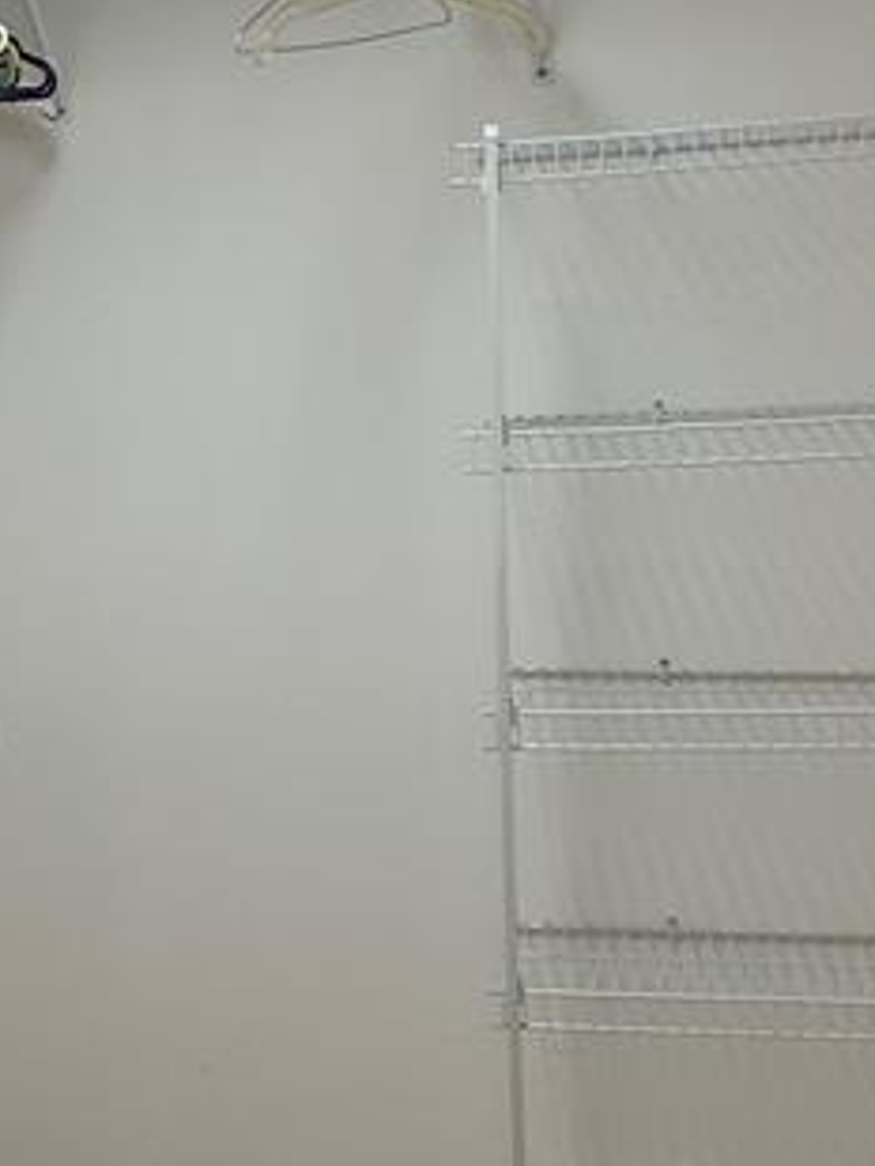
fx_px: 2425
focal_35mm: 72
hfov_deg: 20.1
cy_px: 536
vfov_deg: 27.0
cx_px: 109
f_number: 1.8
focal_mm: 3
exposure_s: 1/120
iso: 64
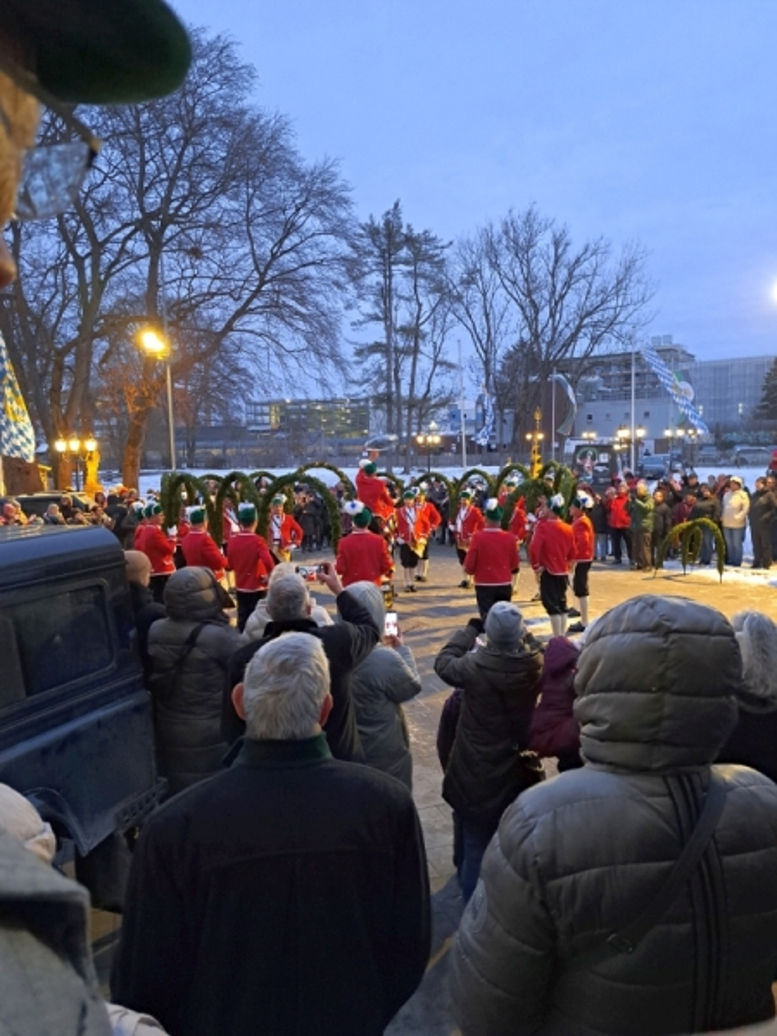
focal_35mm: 24
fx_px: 718
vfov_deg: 71.6
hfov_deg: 56.8
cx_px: 388
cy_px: 518
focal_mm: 5.23
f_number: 1.8
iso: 500
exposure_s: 1/25
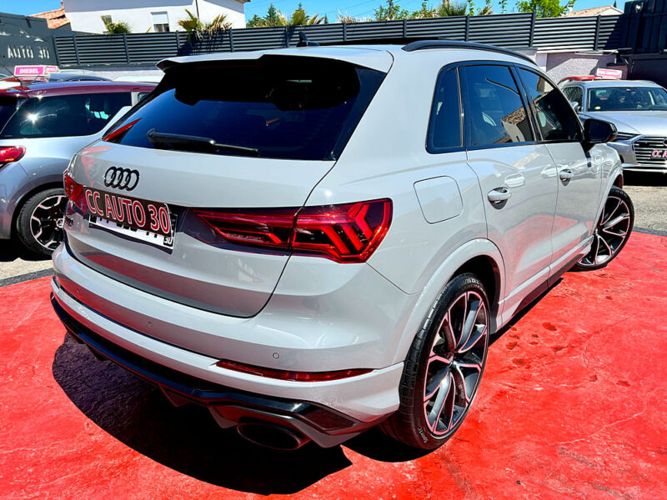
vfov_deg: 53.1
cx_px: 334
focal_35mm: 26
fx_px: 501
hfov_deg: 67.3
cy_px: 250
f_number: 1.5
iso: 50
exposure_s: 1/2915
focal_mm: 5.7
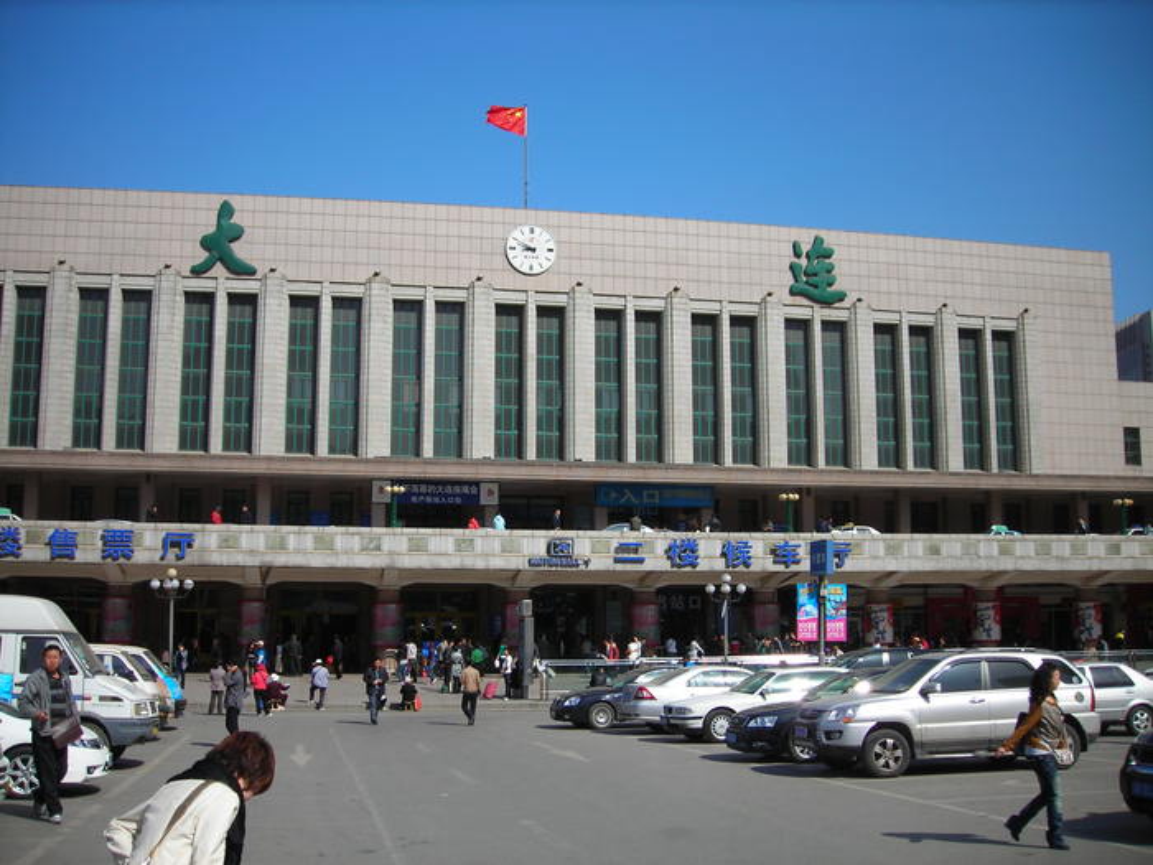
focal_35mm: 38
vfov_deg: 37.7
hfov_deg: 49.0
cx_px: 576
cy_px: 432
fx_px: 1266
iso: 50
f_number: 6.4
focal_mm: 6.3
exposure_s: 1/212
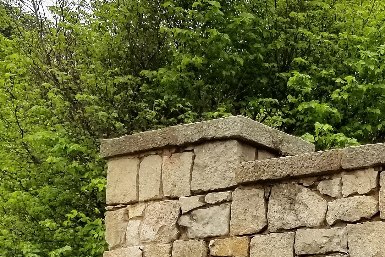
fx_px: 952
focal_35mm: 89
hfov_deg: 21.3
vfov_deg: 14.8
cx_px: 463
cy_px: 324
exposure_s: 1/746
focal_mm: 4.3
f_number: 1.7
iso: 50
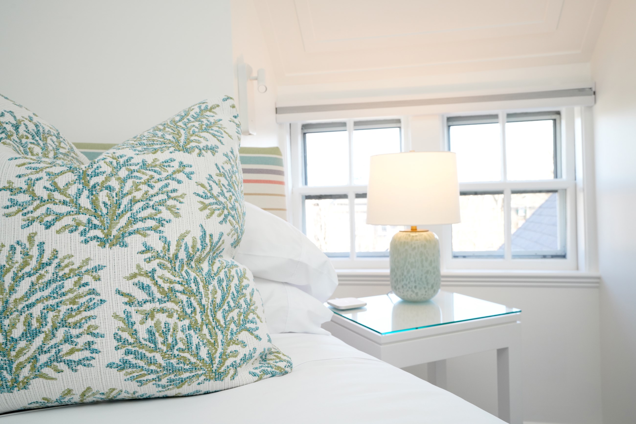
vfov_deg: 43.6
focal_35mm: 30
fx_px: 530
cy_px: 212
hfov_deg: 61.9
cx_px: 318
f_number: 9
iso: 1000
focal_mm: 30
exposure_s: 1/80
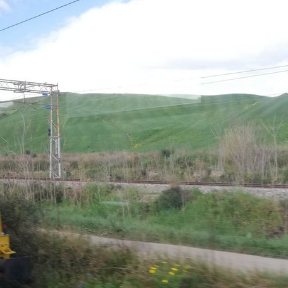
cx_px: 38
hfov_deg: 29.5
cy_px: 174
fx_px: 527
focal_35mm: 56
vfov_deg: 30.5
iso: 50
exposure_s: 1/100
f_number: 2.2
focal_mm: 3.81
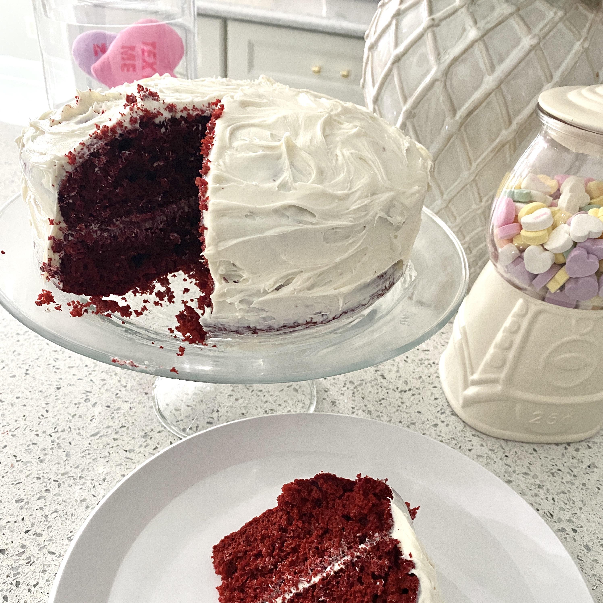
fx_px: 611
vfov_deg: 51.6
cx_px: 298
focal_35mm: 31
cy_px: 400
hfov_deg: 52.5
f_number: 1.8
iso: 400
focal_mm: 4.25
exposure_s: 1/40
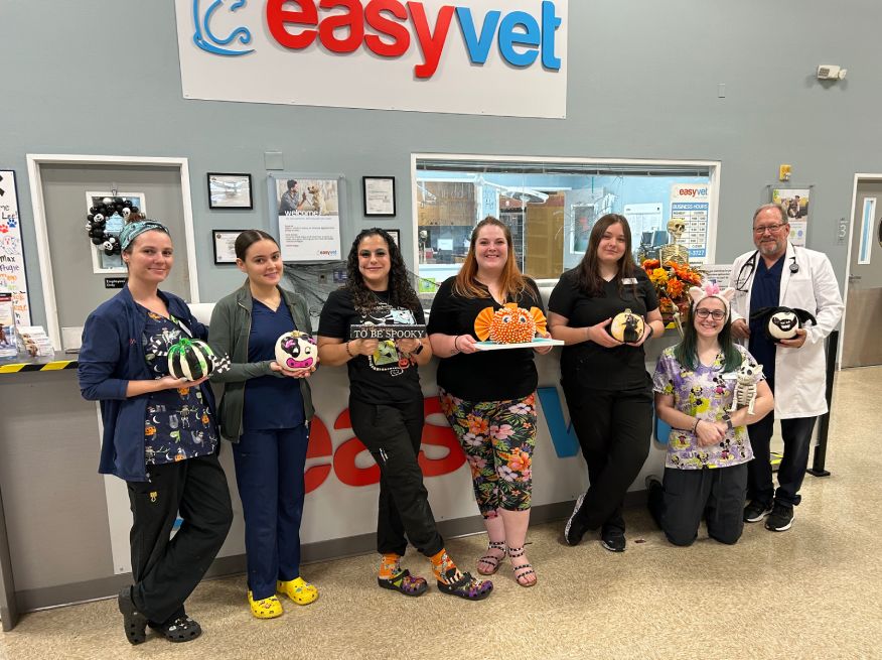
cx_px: 441
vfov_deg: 53.0
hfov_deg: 67.4
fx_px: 662
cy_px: 330
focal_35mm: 26
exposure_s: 1/60
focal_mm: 5.7
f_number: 1.5
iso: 80
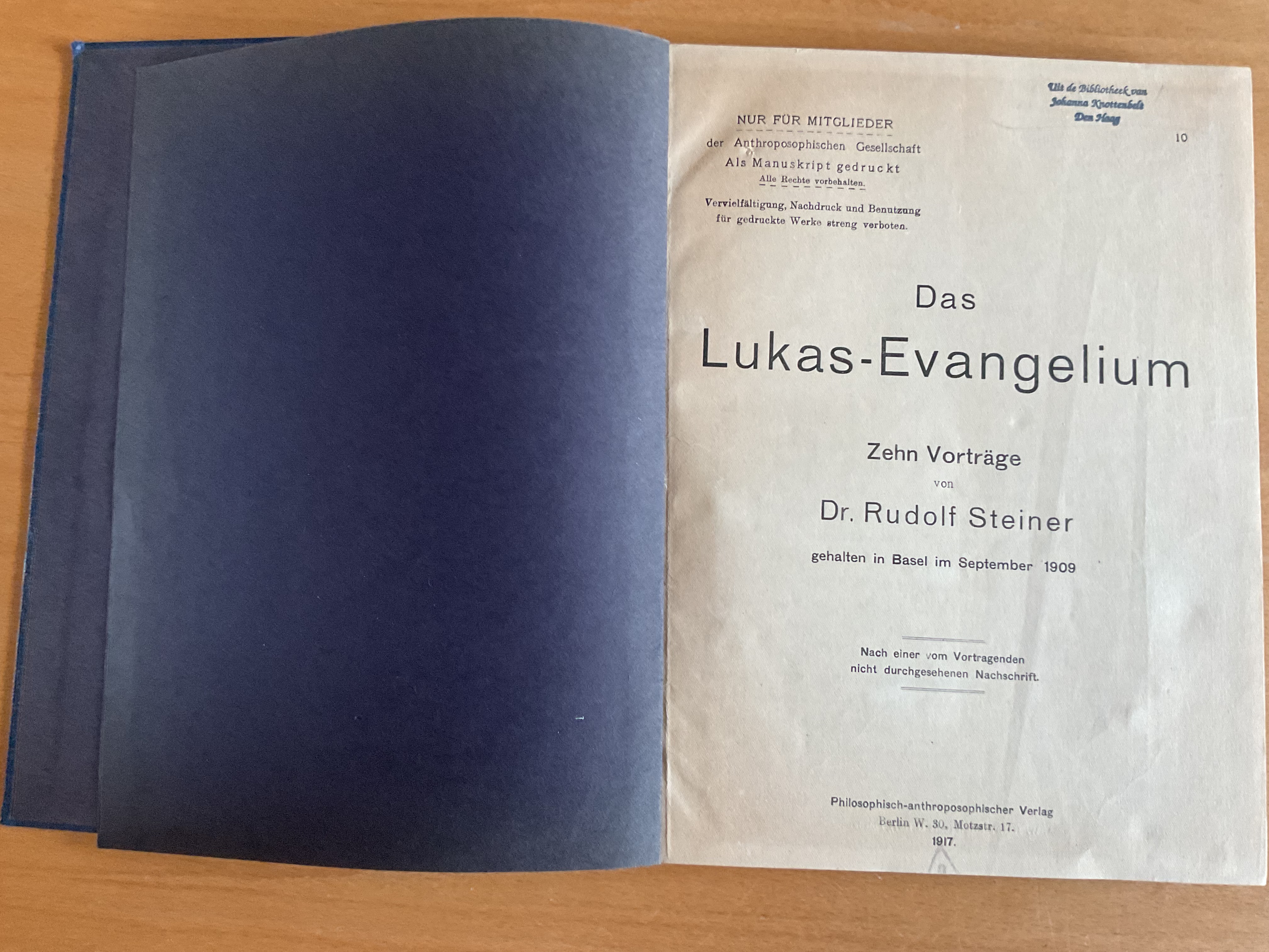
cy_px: 476
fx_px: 1063
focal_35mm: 29
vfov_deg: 48.2
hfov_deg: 61.7
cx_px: 634
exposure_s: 1/60
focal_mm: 3
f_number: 1.8
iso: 200
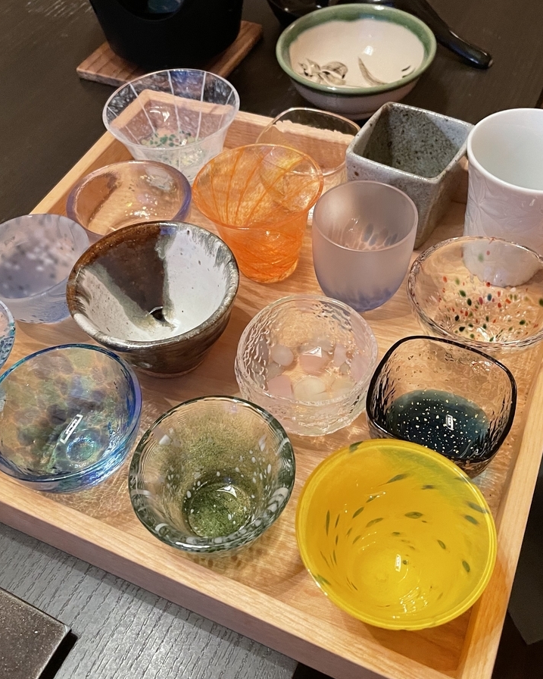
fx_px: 683
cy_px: 340
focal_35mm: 34
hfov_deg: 43.3
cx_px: 252
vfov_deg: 52.8
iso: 500
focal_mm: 4.2
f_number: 1.6
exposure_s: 1/50
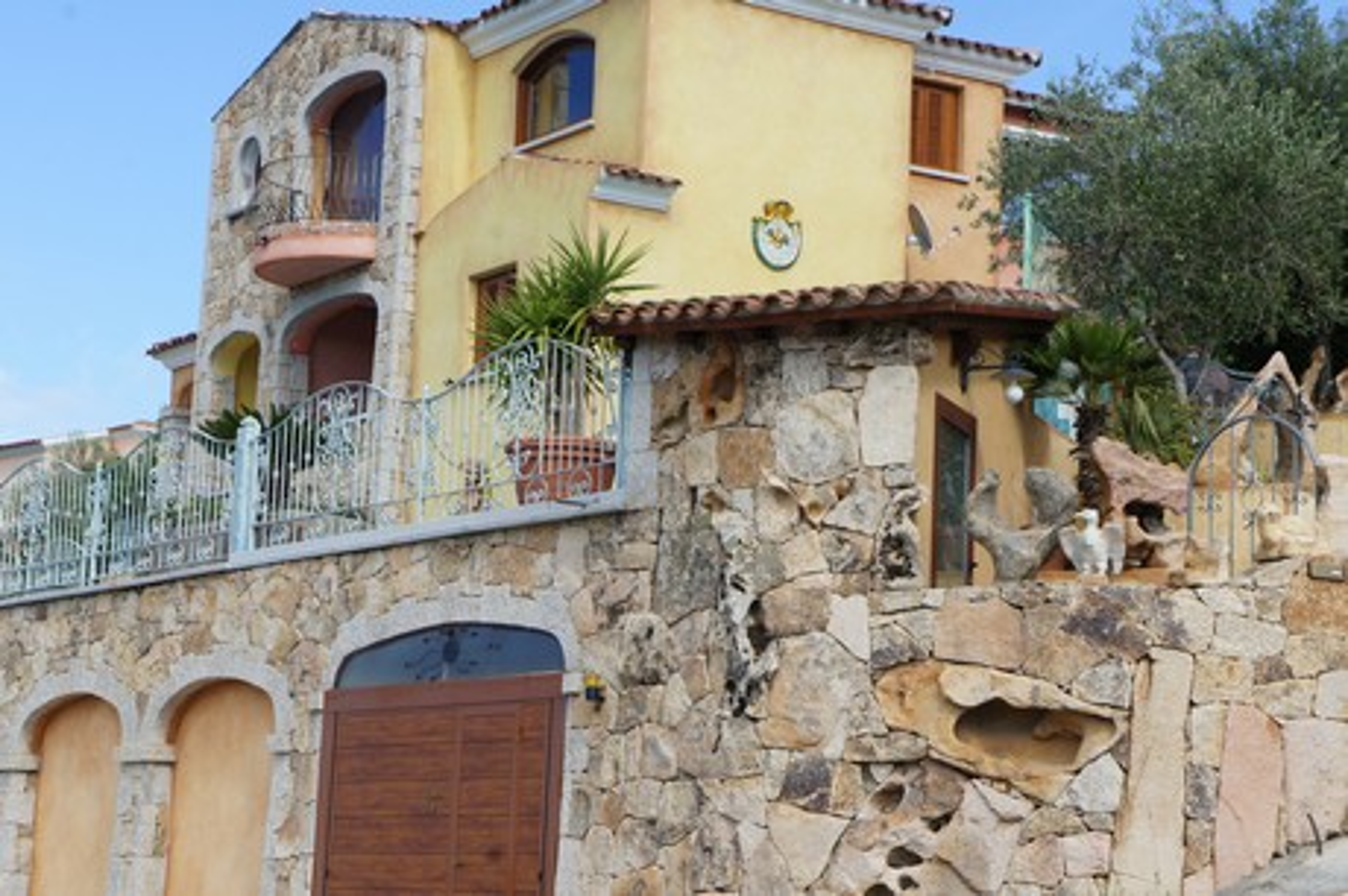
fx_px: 3087
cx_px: 674
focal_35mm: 82
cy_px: 448
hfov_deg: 24.6
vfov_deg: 16.5
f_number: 13
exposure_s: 1/160
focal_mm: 55
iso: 200
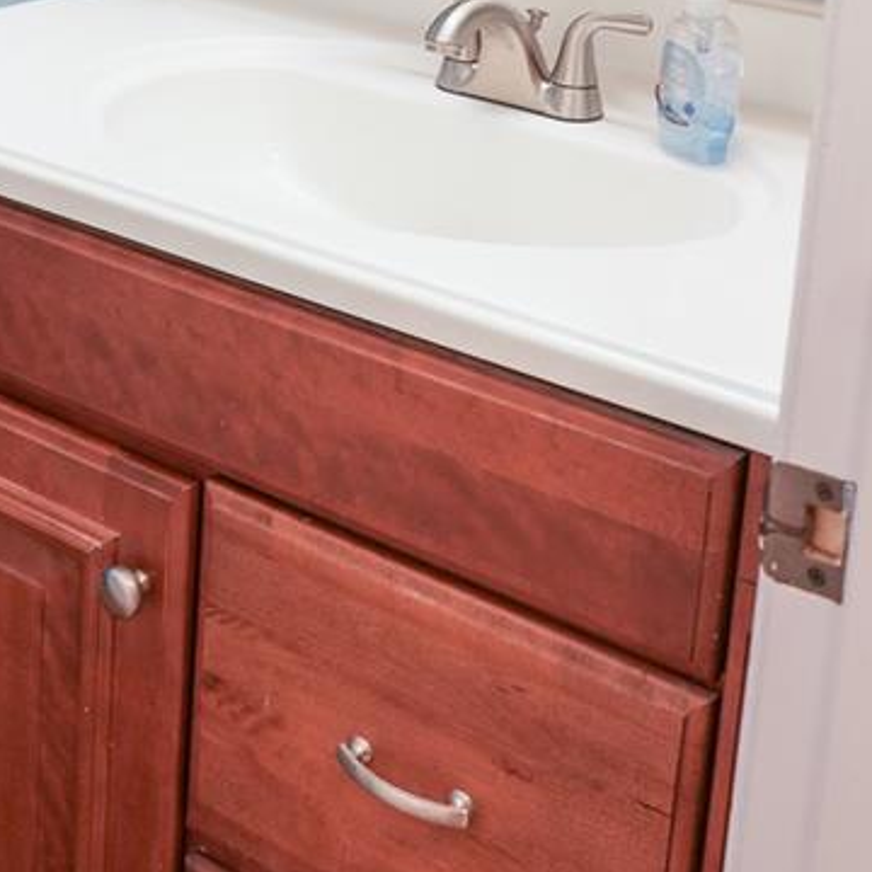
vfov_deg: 24.1
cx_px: 220
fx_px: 1938
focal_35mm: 68
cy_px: -31
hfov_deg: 25.1
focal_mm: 24
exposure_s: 1/30
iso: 800
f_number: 4
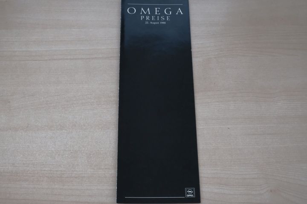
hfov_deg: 45.5
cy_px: 102
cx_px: 154
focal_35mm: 43
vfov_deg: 31.1
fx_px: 366
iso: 6400
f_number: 7.1
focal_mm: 28.9
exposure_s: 1/25
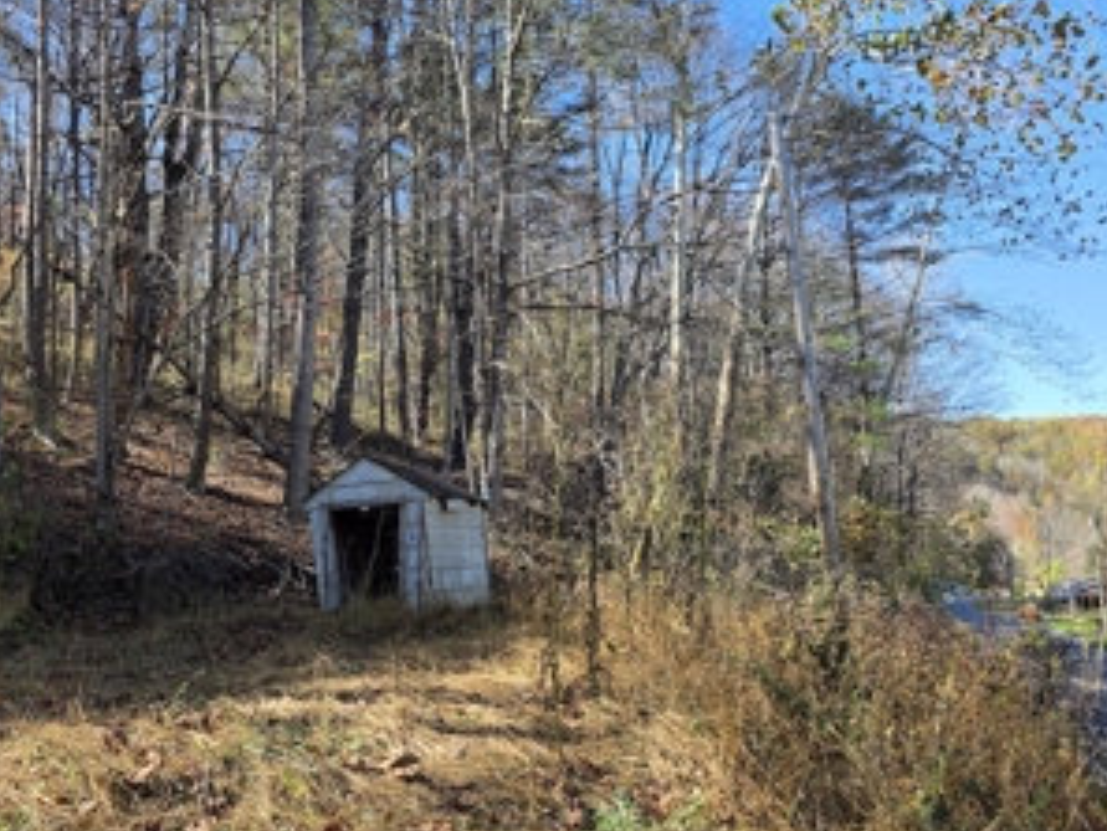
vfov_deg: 45.5
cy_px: 414
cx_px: 522
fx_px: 992
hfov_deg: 58.3
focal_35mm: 31
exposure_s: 1/1529
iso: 80
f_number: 1.7
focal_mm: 6.3
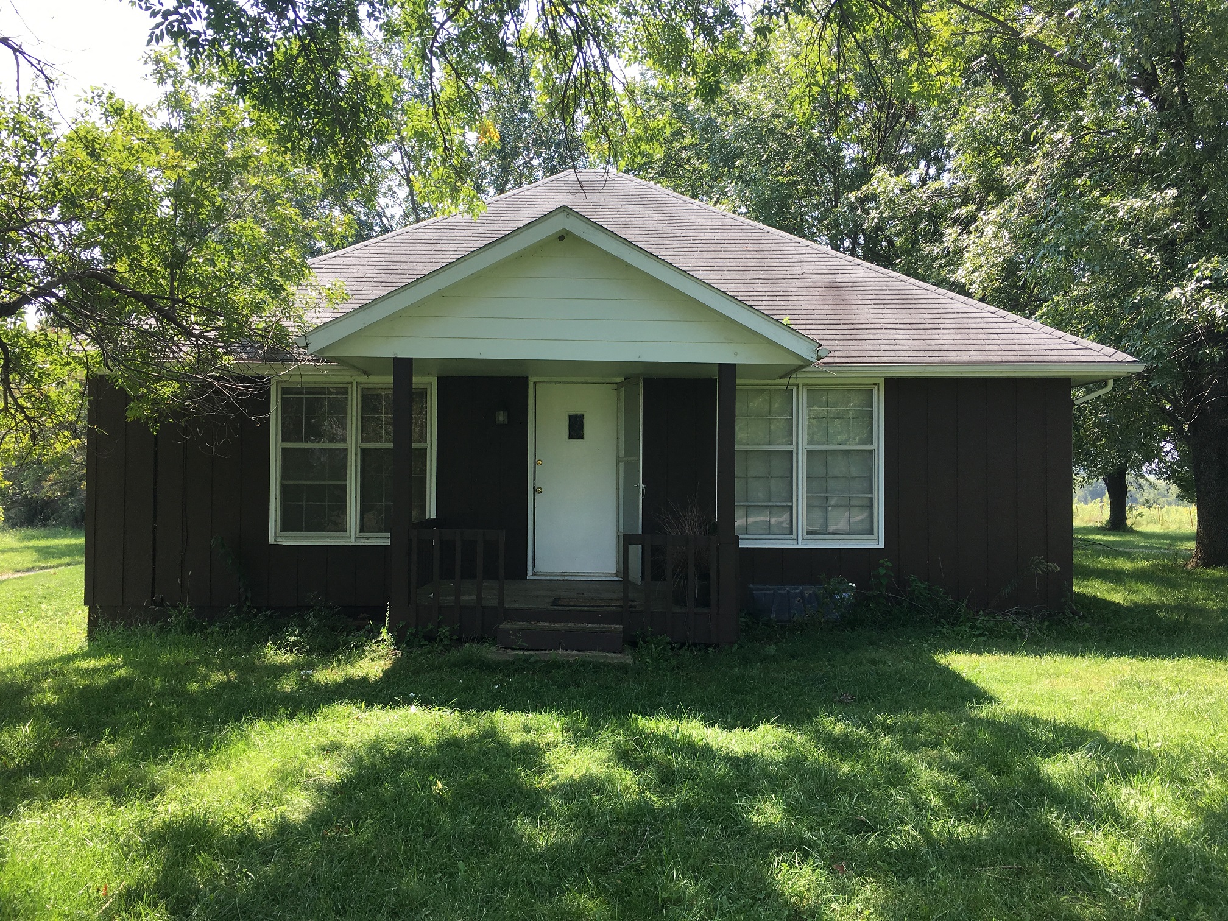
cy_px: 460
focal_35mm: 29
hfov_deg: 61.7
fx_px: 1029
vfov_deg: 48.2
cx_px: 614
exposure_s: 1/368
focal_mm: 4.15
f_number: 2.2
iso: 25
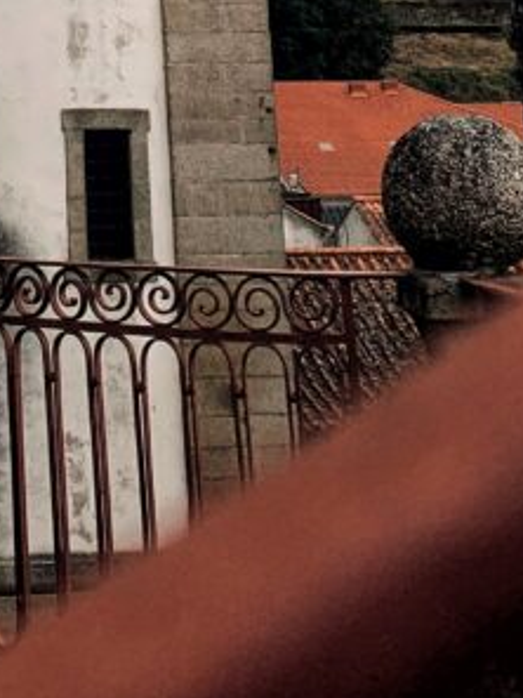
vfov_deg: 18.3
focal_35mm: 90
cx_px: -111
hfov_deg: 15.8
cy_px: -462
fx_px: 1813
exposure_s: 1/3401
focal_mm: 4.25
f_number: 1.8
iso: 25
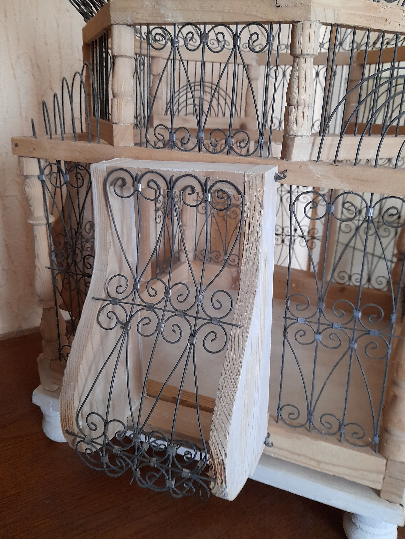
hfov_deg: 49.7
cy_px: 253
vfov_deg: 63.4
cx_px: 215
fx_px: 437
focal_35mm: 28
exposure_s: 1/33
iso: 320
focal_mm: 4.6
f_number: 2
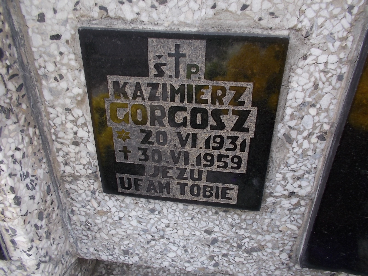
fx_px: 276
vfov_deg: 53.1
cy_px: 138
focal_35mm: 26
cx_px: 184
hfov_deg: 67.3
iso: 80
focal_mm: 4.6
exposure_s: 1/40
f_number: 3.2
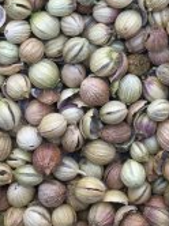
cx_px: 159
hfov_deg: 13.6
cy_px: -41
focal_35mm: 107
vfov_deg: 17.6
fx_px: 698
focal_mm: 4.15
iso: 40
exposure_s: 1/100
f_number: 2.2
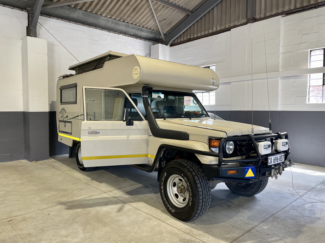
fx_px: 244
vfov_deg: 53.1
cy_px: 122
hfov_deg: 67.3
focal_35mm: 26
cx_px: 162
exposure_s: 1/100
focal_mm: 4.2
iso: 100
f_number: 1.6
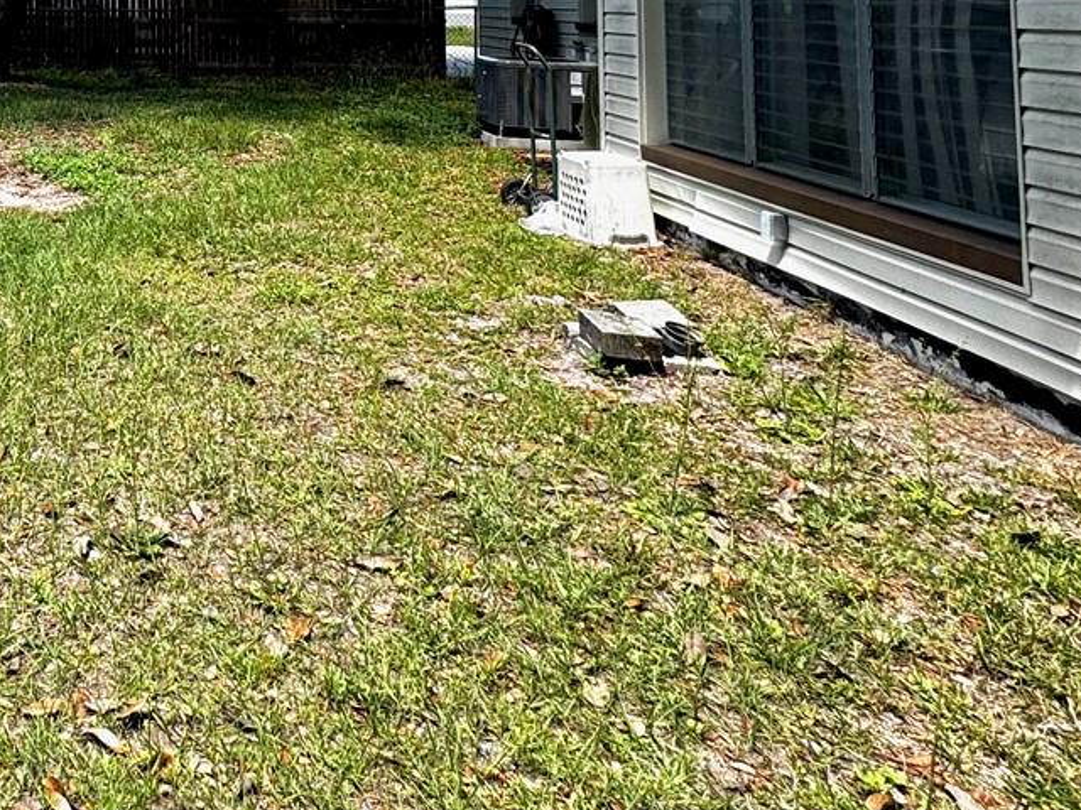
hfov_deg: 41.0
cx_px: -137
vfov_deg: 35.5
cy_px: -56
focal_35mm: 35
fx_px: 1093
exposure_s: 1/409
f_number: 2.2
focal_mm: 2.22
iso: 40
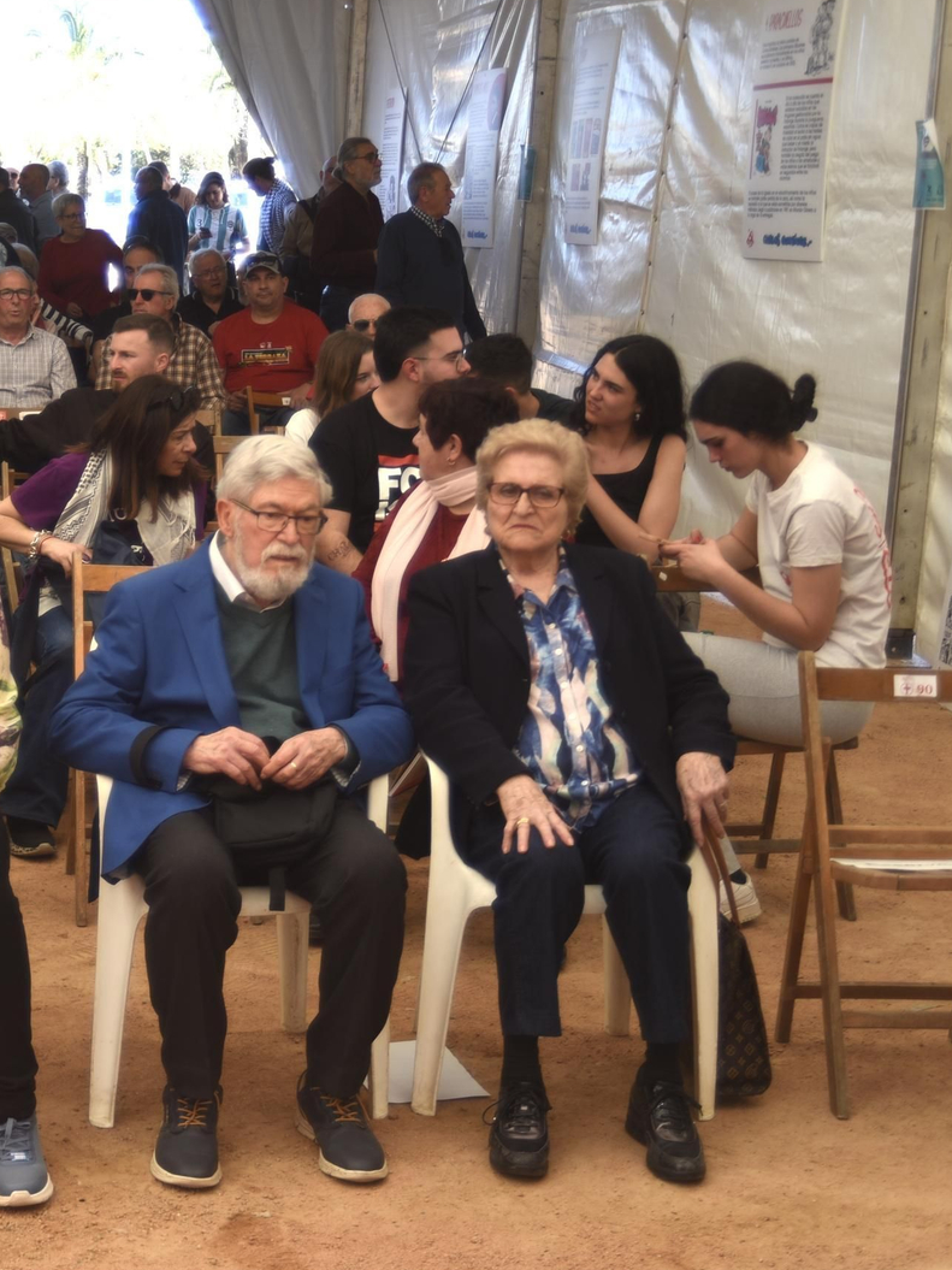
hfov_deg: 20.4
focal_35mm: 70
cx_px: 39
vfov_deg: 27.8
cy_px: 632
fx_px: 2567
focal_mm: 48
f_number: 4.2
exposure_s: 1/160
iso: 110
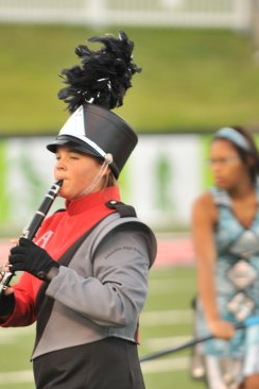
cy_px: 290
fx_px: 5298
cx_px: 74
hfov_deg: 2.8
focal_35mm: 491
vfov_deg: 4.2
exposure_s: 1/125
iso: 200
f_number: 2.8
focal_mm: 200
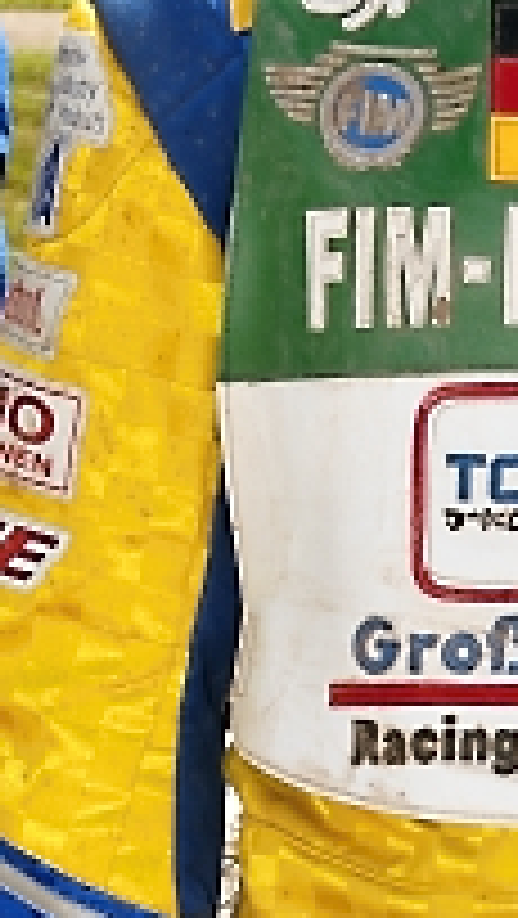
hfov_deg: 5.7
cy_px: 248
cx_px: 745
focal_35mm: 211
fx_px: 5151
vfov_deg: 10.2
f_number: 11
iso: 200
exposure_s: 1/200
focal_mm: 55
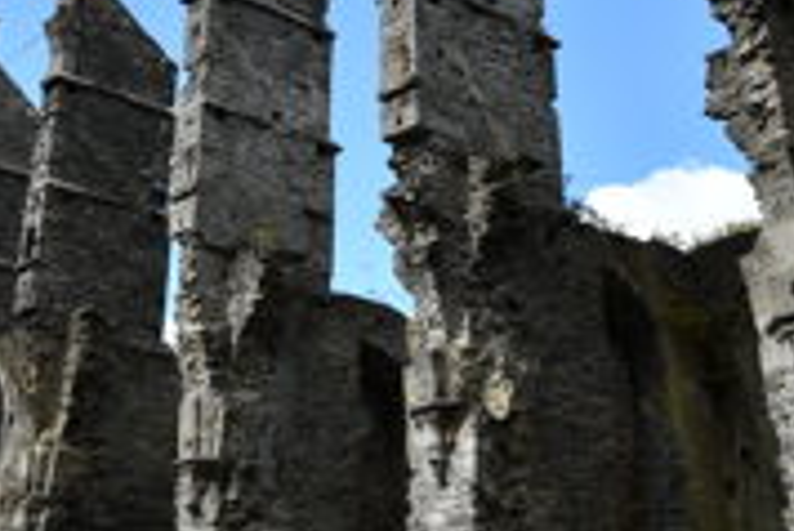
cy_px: -11
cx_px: 455
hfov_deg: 36.8
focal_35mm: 54
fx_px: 1192
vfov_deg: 23.9
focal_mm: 16
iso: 100
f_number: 6.3
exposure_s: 1/320
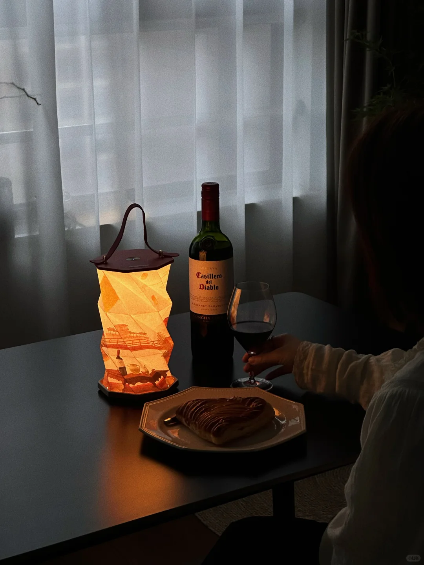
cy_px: 282
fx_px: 1258
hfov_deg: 19.1
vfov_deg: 25.3
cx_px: 212
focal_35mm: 77
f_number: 2.8
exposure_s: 1/99
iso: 80
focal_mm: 9
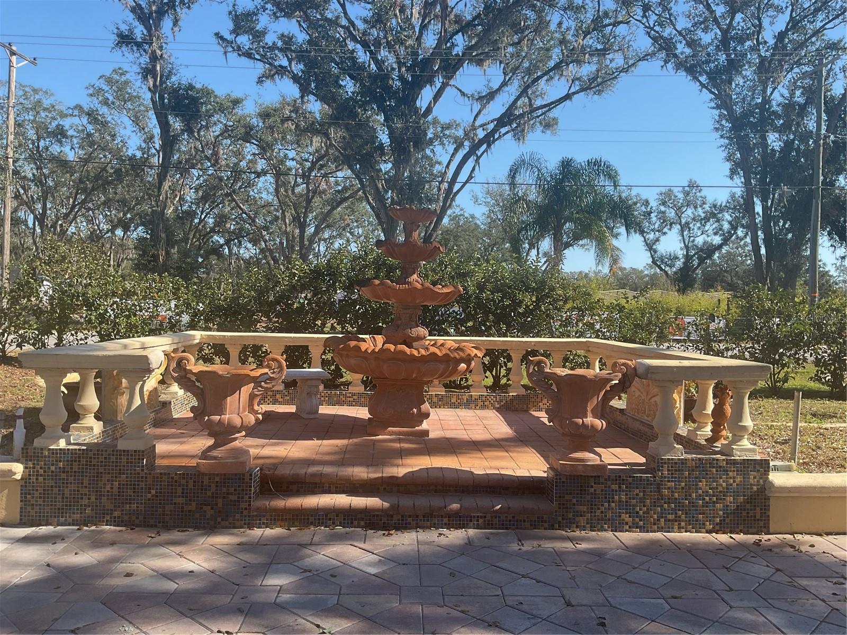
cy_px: 318
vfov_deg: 48.2
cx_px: 424
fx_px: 710
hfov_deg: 61.7
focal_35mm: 29
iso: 16
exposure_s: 1/898
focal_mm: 3
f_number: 1.8
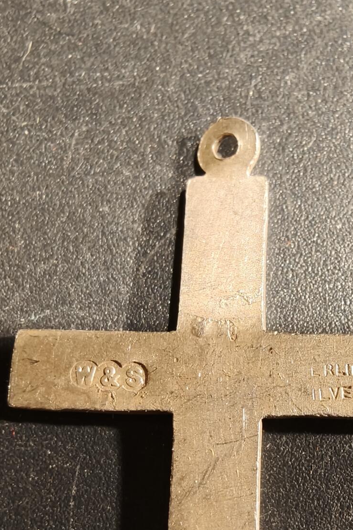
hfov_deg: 33.5
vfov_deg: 47.5
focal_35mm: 39
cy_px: 406
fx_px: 574
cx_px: 269
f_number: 2
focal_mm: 2.32
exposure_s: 1/50
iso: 320
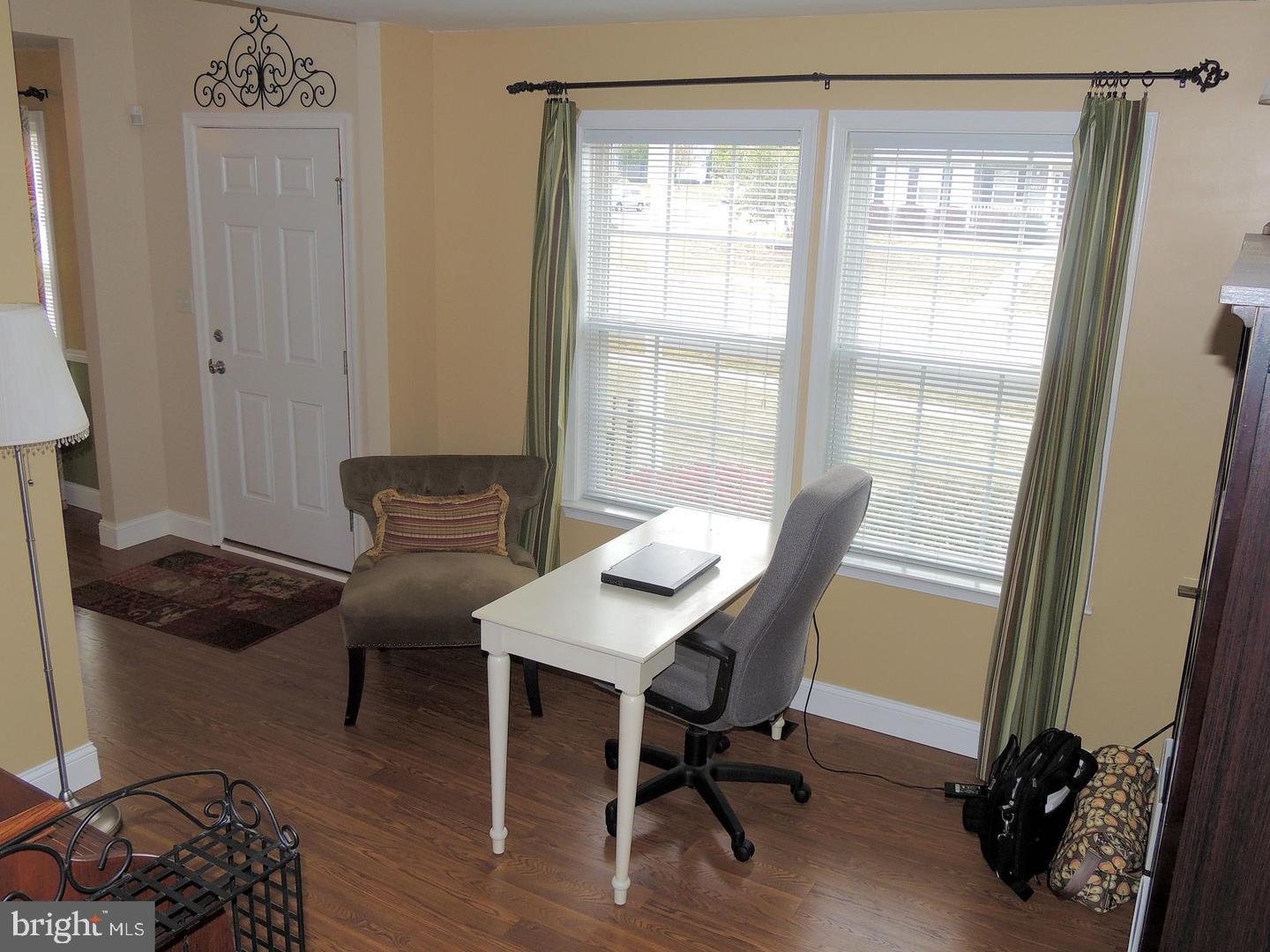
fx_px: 1101
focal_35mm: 30
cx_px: 635
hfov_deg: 60.0
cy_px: 476
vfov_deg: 46.8
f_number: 3.1
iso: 140
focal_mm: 5.3
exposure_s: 1/125
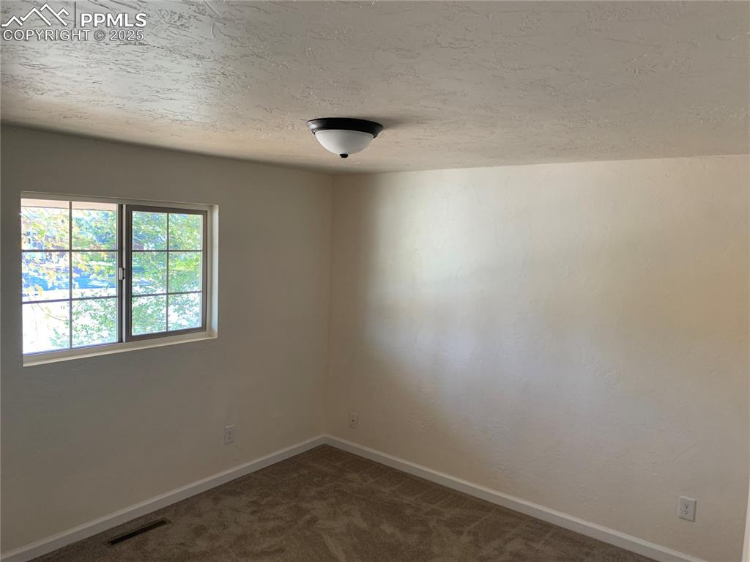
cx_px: 375
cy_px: 281
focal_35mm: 26
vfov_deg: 53.0
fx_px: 563
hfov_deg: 67.3
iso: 100
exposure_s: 1/60
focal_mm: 4.25
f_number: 1.8
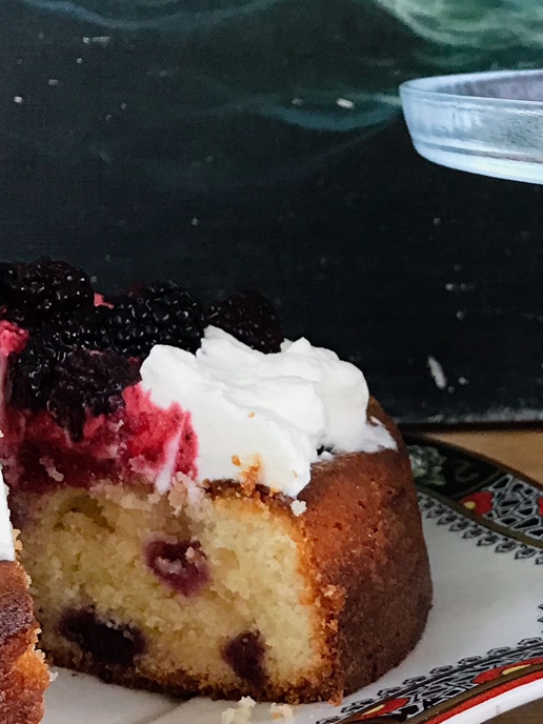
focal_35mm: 82
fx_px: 1715
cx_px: 525
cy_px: 384
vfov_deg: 23.8
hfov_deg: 17.6
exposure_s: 1/25
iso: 40
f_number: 1.8
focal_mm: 3.99
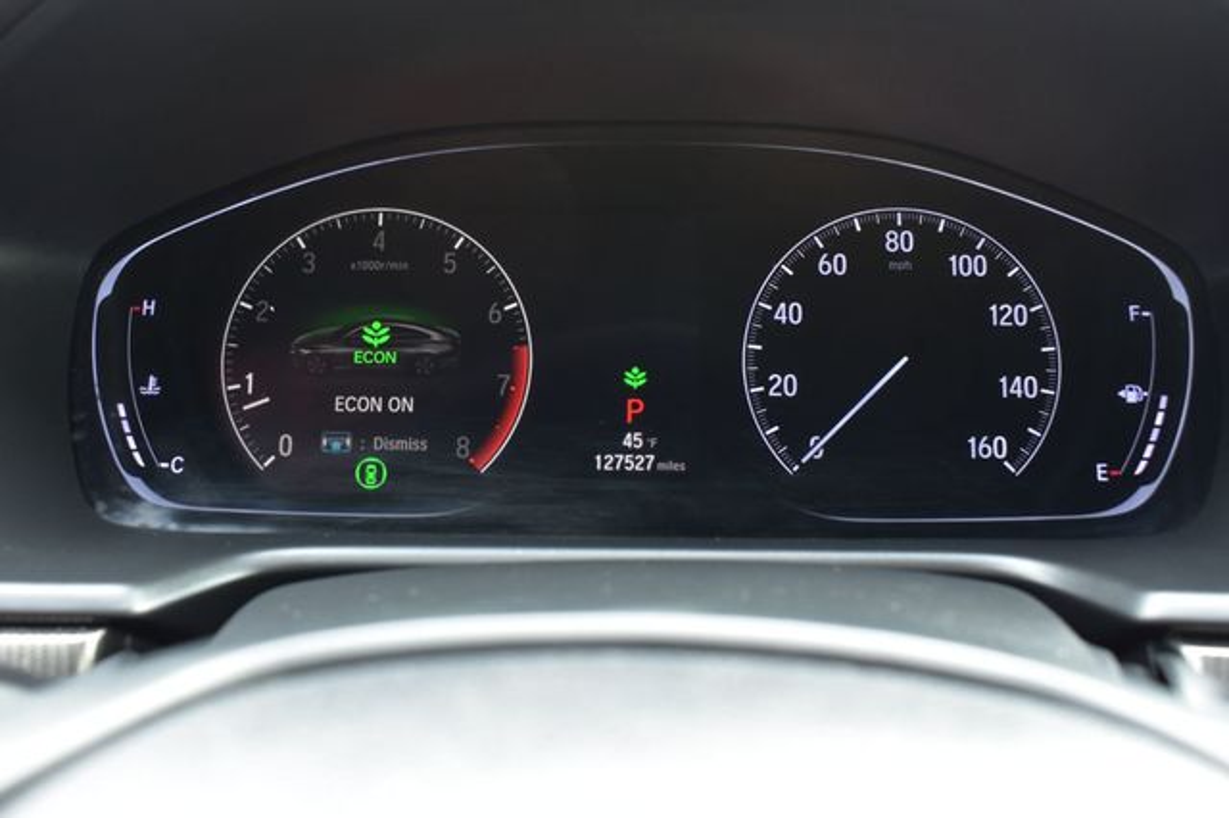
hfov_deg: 53.2
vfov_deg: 36.8
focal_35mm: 36
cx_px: 614
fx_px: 1228
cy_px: 409
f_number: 6.3
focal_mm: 24
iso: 720
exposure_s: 1/15
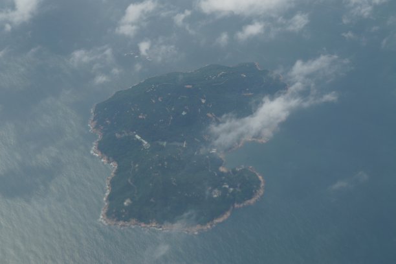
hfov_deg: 24.6
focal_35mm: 82
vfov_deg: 16.5
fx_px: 907
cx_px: 198
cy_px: 132
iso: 100
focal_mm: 55
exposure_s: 1/640
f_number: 5.6
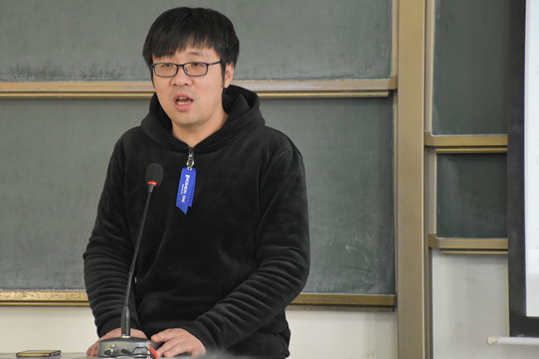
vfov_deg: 7.8
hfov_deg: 11.6
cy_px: 173
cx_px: 239
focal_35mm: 177
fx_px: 2649
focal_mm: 100
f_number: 5.6
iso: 2200
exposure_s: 1/60
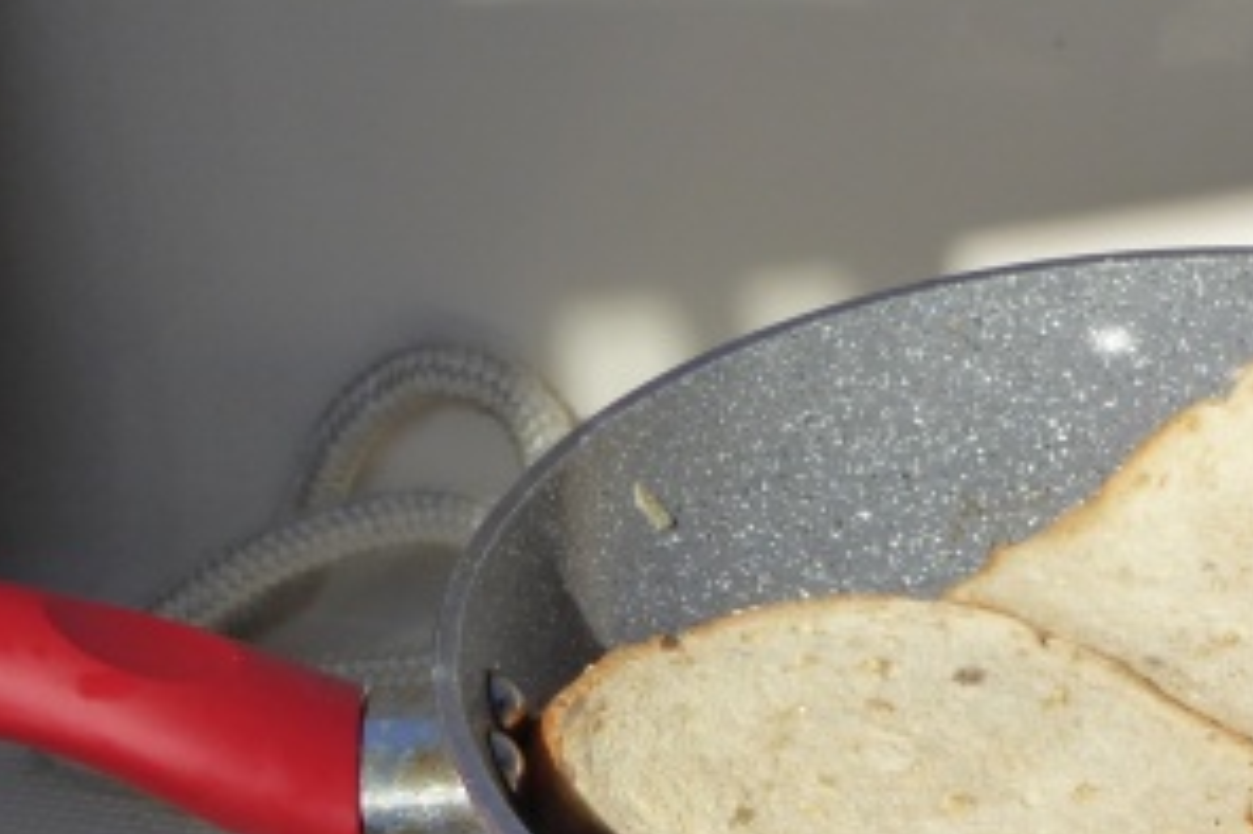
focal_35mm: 118
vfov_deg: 11.4
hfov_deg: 17.2
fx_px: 4105
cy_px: 923
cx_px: 965
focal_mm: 7.2
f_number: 3.8
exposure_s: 1/1000
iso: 160
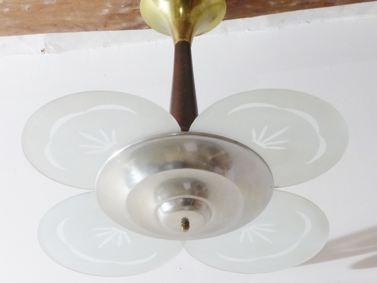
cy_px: 142
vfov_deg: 9.3
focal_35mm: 160
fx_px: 1743
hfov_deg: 12.3
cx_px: 188
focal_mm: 25.9
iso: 800
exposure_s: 1/40
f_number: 5.4
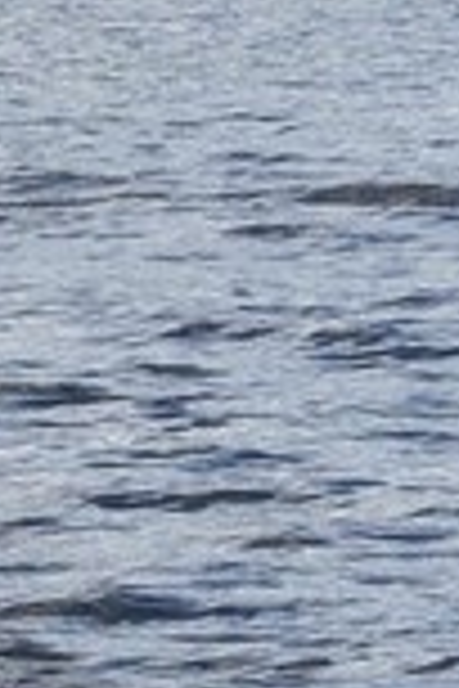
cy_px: -814
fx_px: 27022
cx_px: 819
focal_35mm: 1413
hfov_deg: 1.0
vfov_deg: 1.5
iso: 200
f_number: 9
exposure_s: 1/500
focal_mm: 135
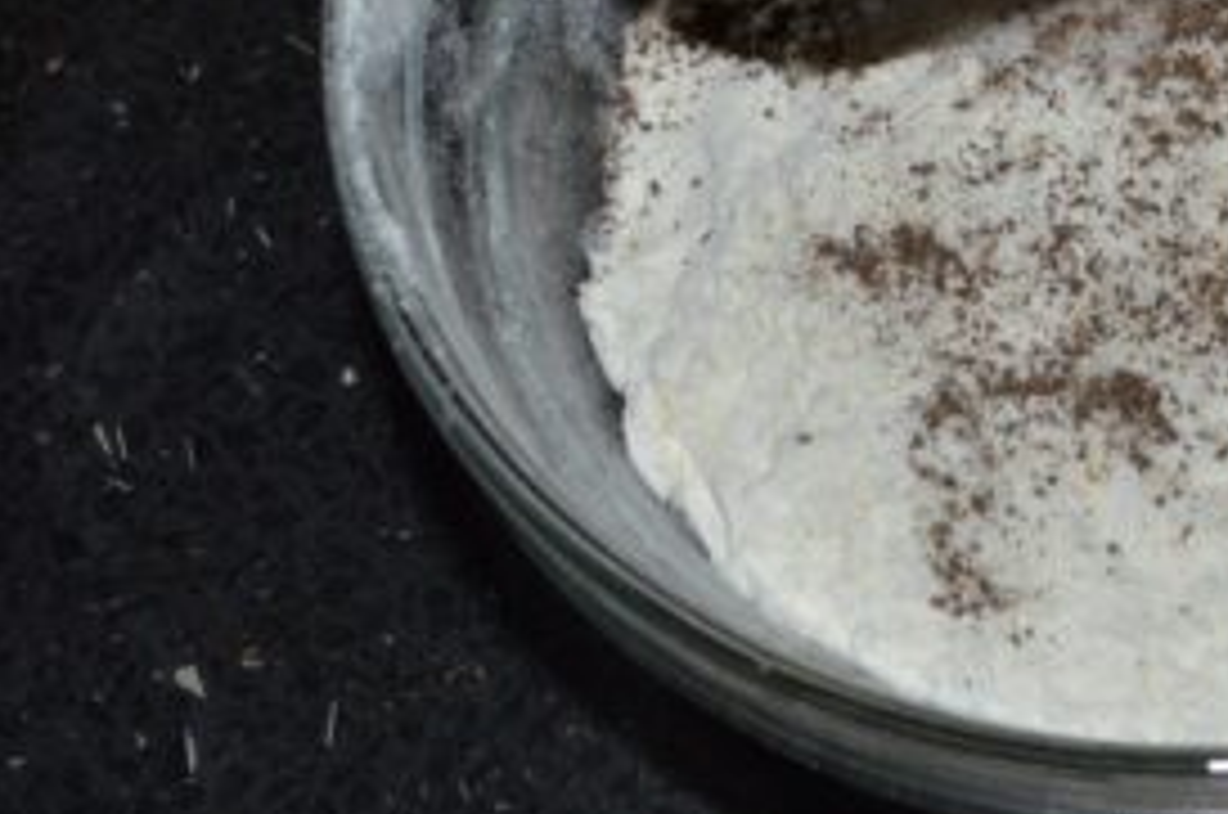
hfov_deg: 16.5
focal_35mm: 123
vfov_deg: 11.0
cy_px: -16
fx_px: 4188
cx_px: 1062
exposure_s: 1/60
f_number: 8
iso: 100
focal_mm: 32
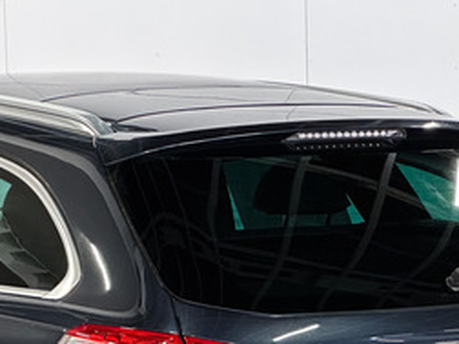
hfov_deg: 10.8
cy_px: 348
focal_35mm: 183
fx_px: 2427
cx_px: 189
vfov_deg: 8.1
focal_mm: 9
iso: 400
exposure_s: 1/50
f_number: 2.8
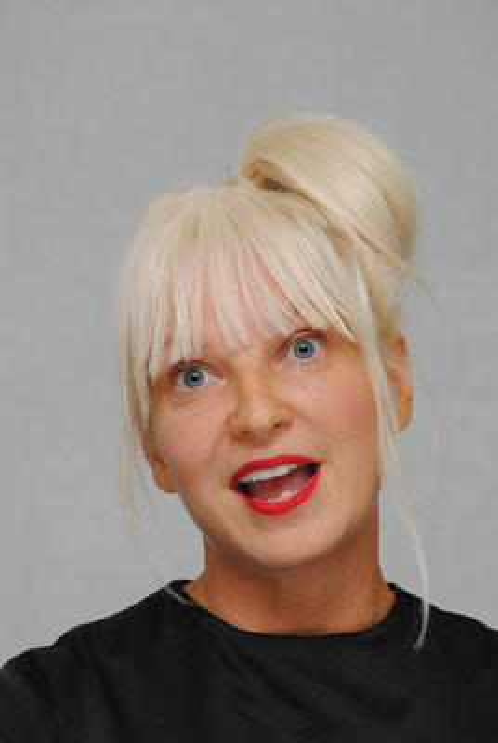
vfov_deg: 8.8
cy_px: 372
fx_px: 4807
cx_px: 249
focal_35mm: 232
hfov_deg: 5.9
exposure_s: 1/160
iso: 1600
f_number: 9
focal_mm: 155
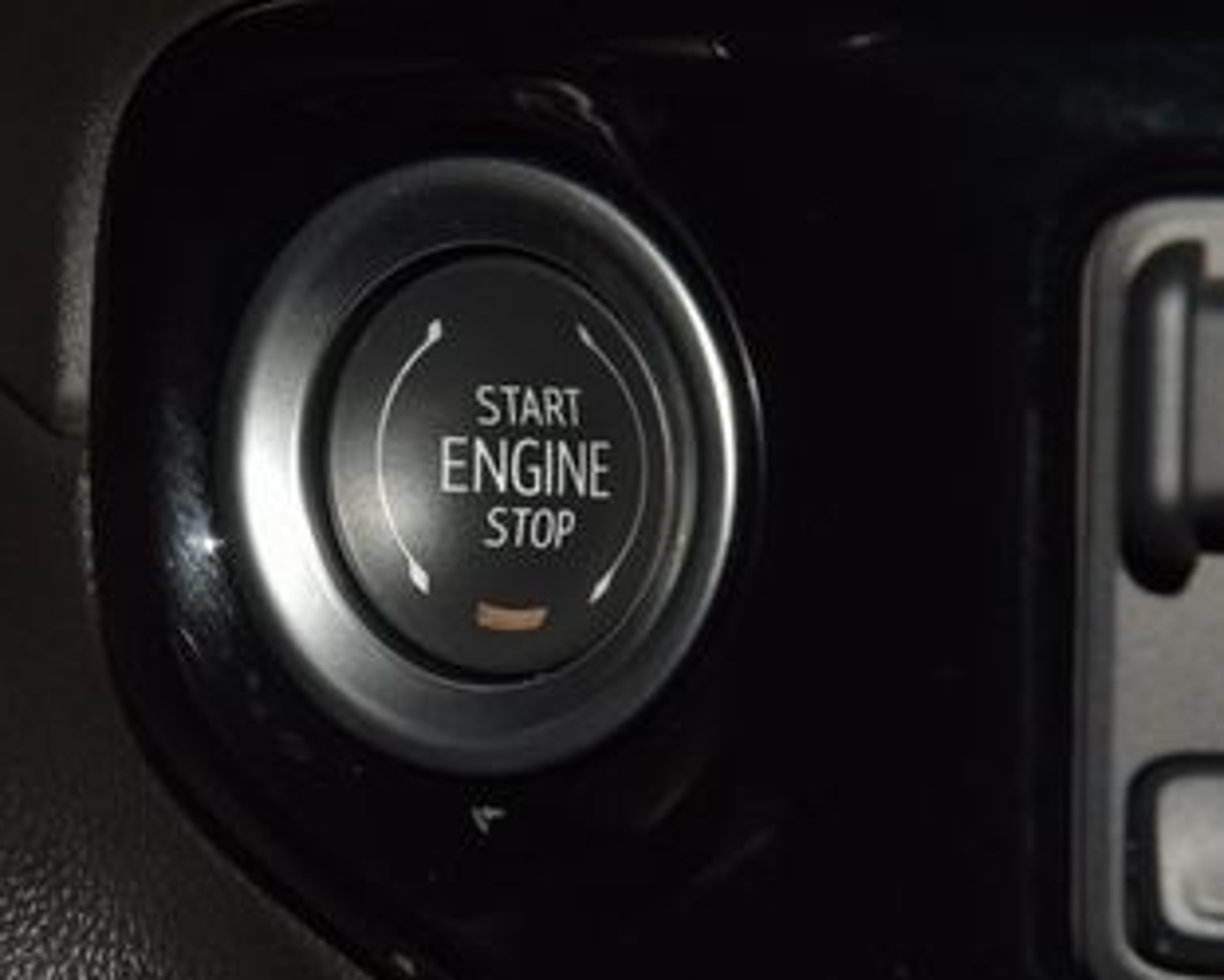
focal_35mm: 203
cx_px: 523
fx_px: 7356
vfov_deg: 7.6
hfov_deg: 9.5
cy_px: 462
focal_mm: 70
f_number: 8
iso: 100
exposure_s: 1/125
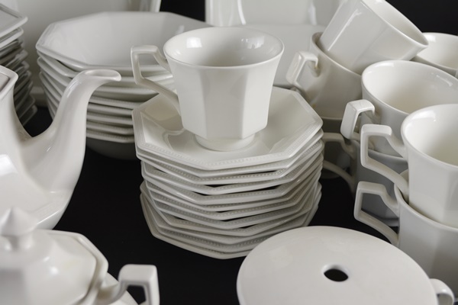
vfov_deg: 31.9
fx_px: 534
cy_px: 152
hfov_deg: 46.4
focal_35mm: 42
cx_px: 229
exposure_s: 1/100
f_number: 5
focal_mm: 28
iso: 400
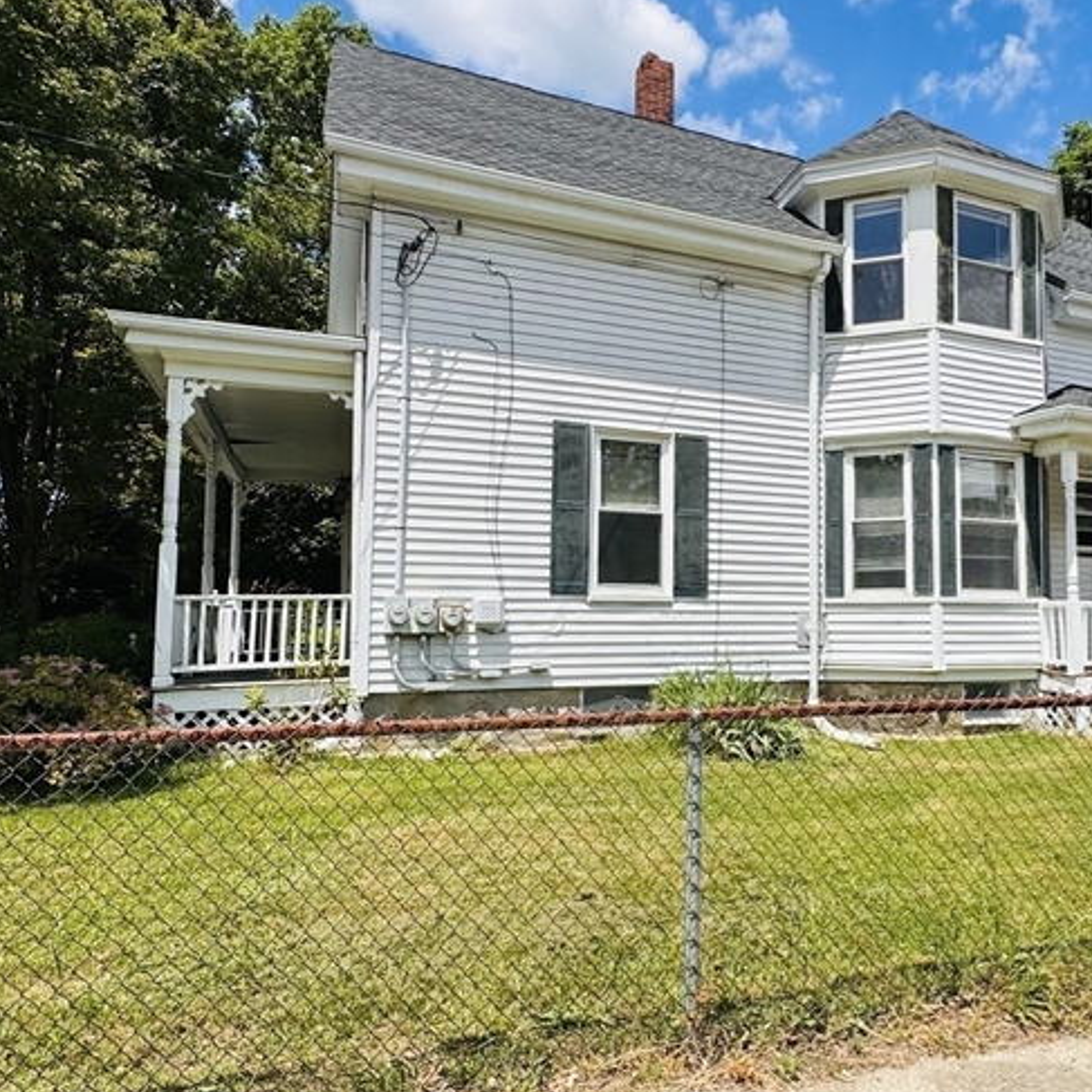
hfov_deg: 58.8
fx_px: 928
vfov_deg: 60.9
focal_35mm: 26
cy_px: 570
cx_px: 771
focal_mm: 2.22
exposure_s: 1/2494
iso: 50
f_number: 2.2
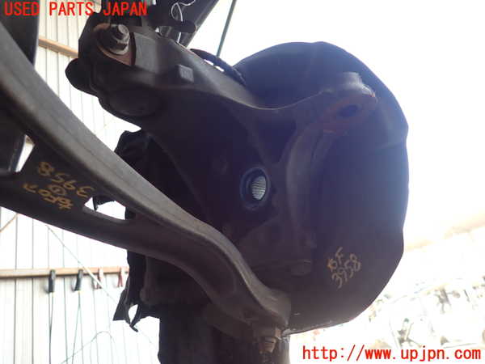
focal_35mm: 25
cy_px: 182
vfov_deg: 54.9
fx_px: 350
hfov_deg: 69.4
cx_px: 242
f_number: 2
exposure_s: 1/60
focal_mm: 4.5
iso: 125
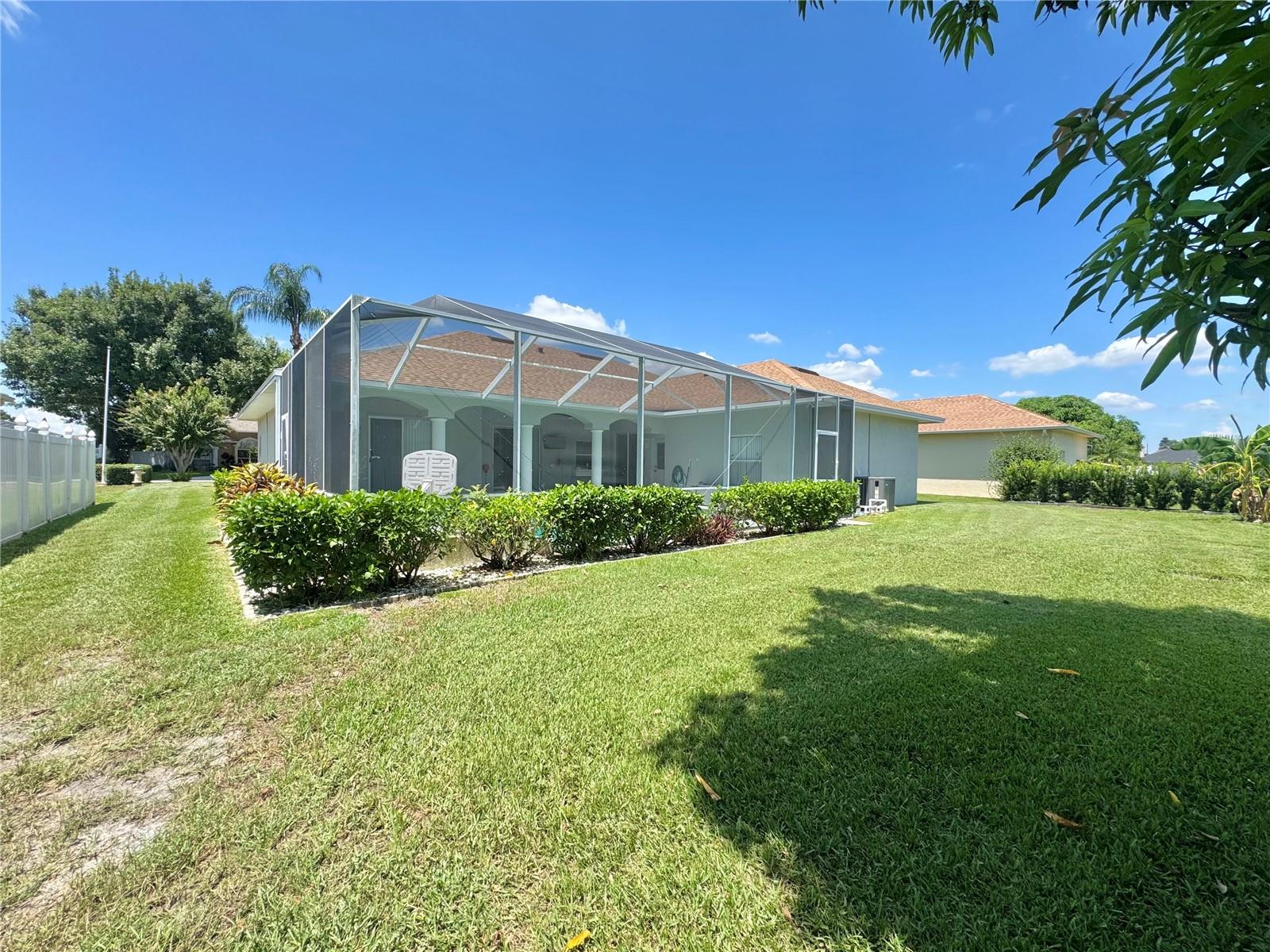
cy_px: 476
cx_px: 635
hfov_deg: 102.1
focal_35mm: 14
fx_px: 514
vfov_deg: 85.7
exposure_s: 1/1198
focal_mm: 2.22
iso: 50
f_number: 2.2
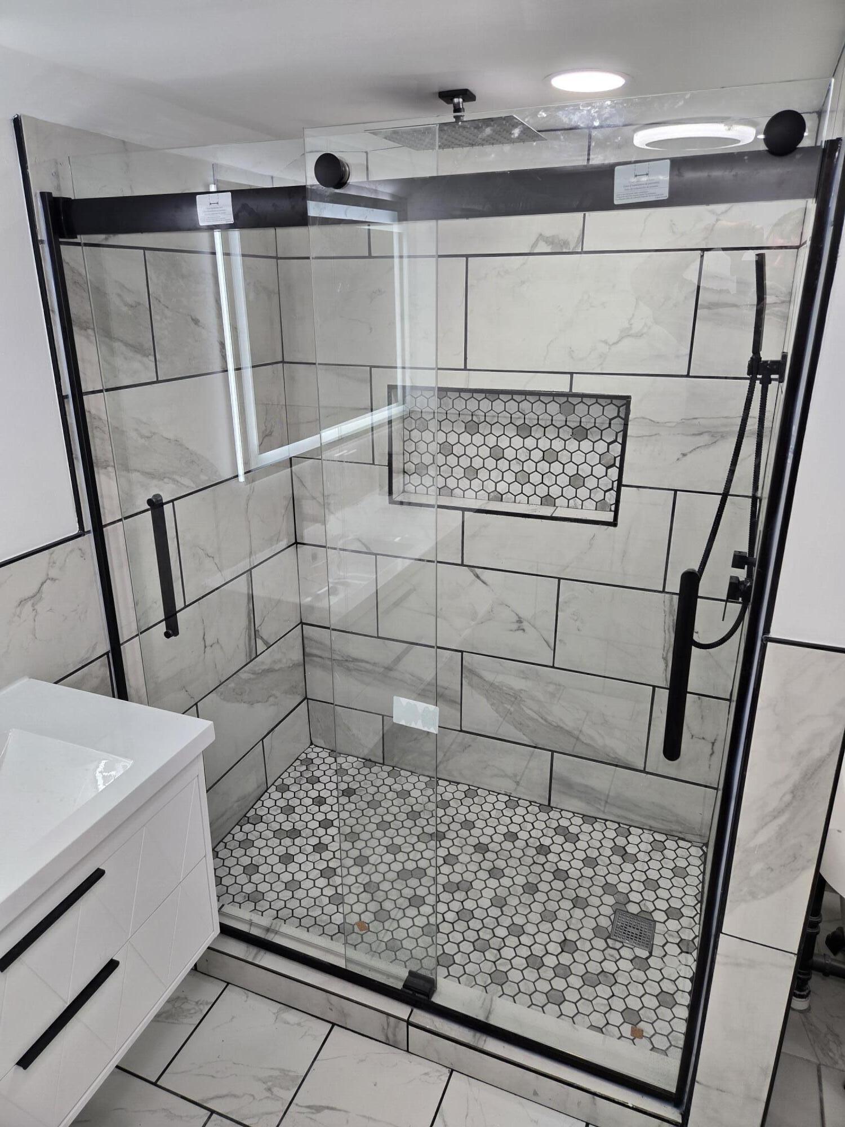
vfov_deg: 73.9
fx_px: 749
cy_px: 564
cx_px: 422
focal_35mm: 23
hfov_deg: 58.9
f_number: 1.8
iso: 50
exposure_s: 1/53.3
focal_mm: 5.4
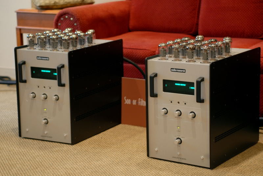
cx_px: 132
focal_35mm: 90
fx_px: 658
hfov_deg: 22.6
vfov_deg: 15.2
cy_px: 88
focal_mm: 60
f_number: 2.8
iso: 320
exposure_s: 1/8
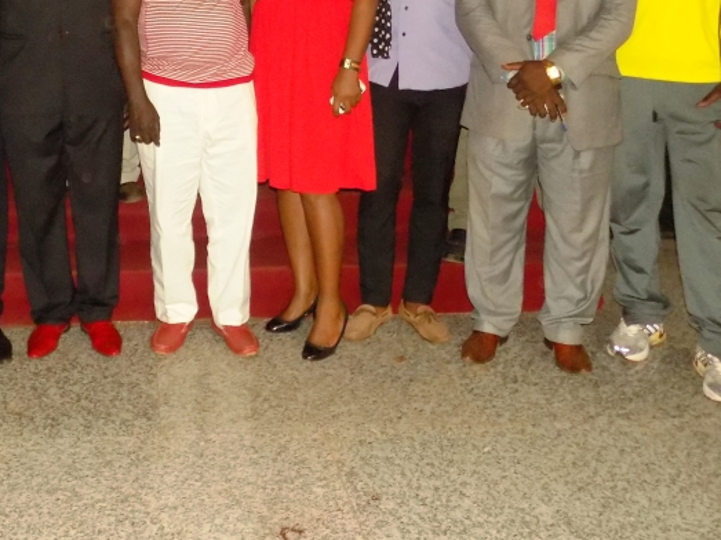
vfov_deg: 29.3
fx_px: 979
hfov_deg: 38.9
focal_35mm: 47
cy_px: 26
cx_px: 145
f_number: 3.1
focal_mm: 4.3
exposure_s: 1/30
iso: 450
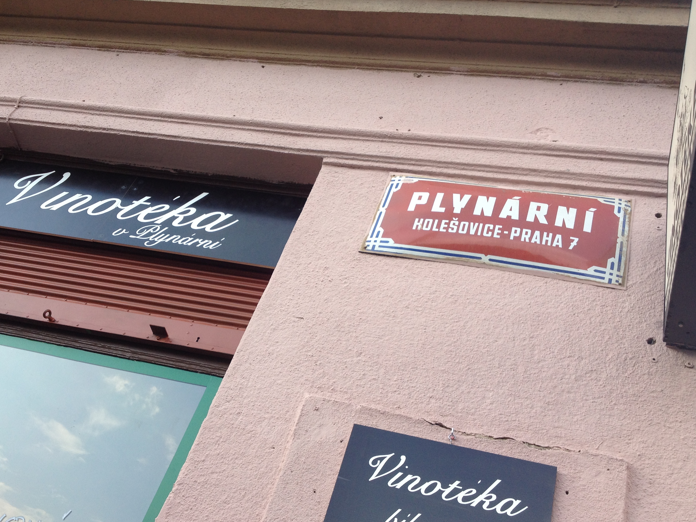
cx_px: 302
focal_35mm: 41
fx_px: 824
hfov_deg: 45.7
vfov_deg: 35.1
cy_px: 288
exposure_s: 1/274
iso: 50
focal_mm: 4.28
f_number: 2.4
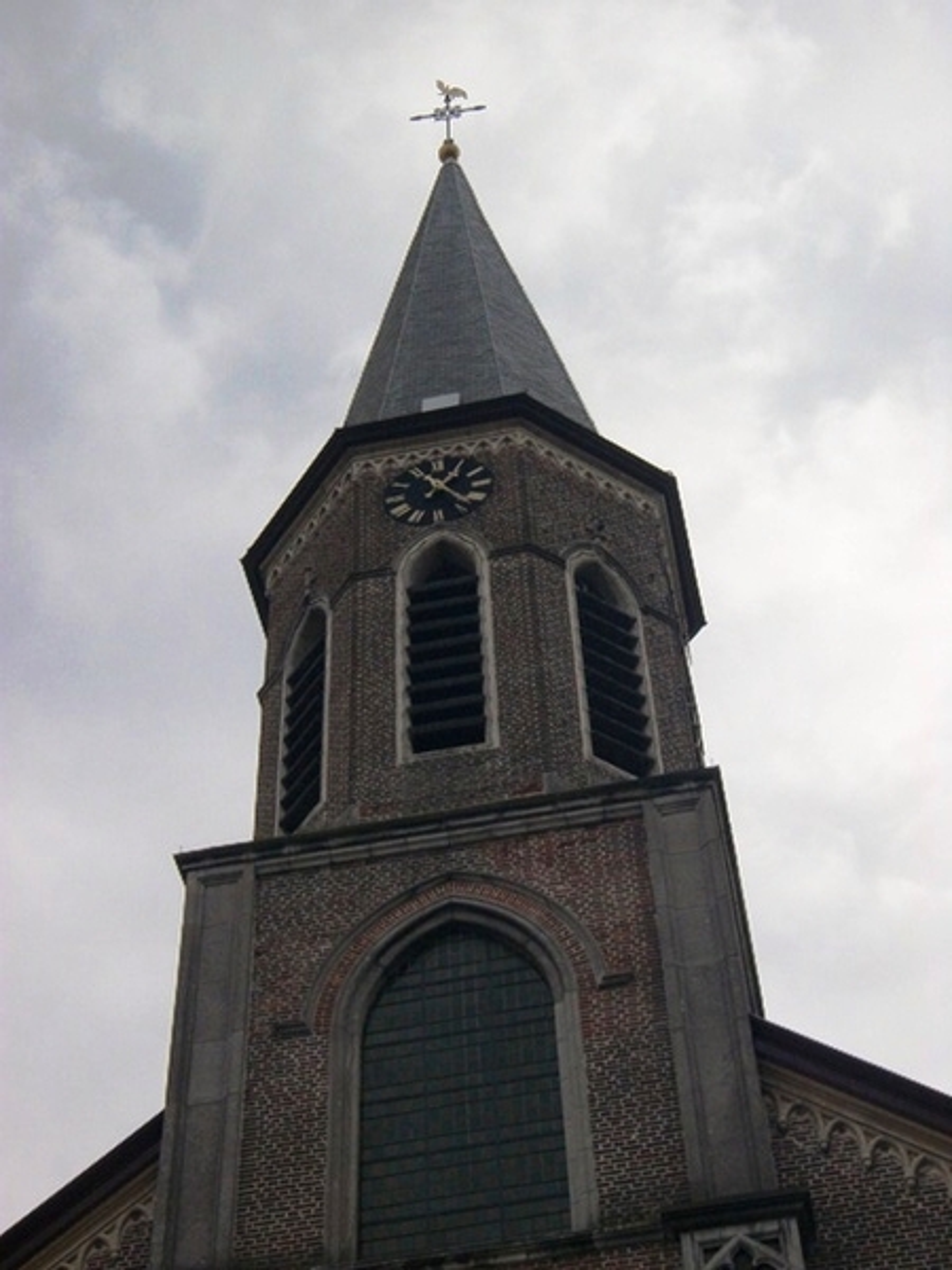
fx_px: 2273
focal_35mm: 62
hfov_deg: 23.7
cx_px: 476
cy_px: 635
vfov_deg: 31.2
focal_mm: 11
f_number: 12.6
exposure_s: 1/400
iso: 200
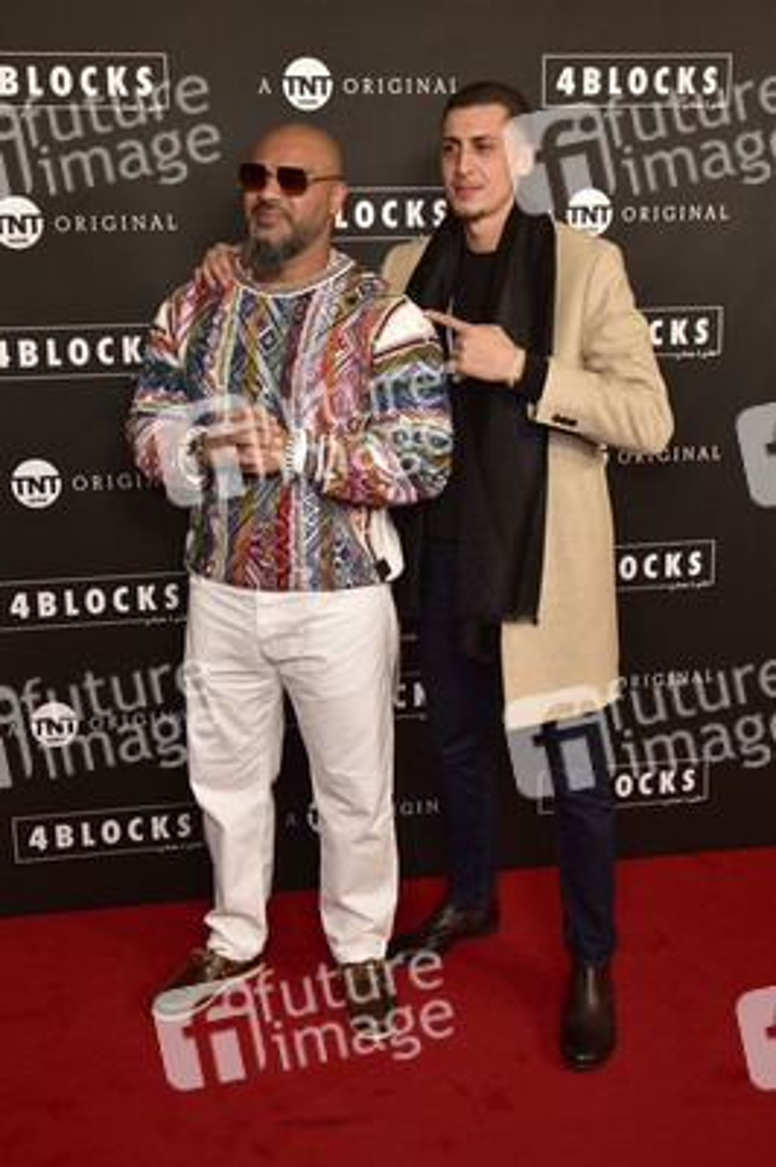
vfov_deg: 54.5
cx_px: 388
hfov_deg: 37.8
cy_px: 584
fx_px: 1134
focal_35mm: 35
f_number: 8
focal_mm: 35
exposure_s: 1/250
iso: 2000
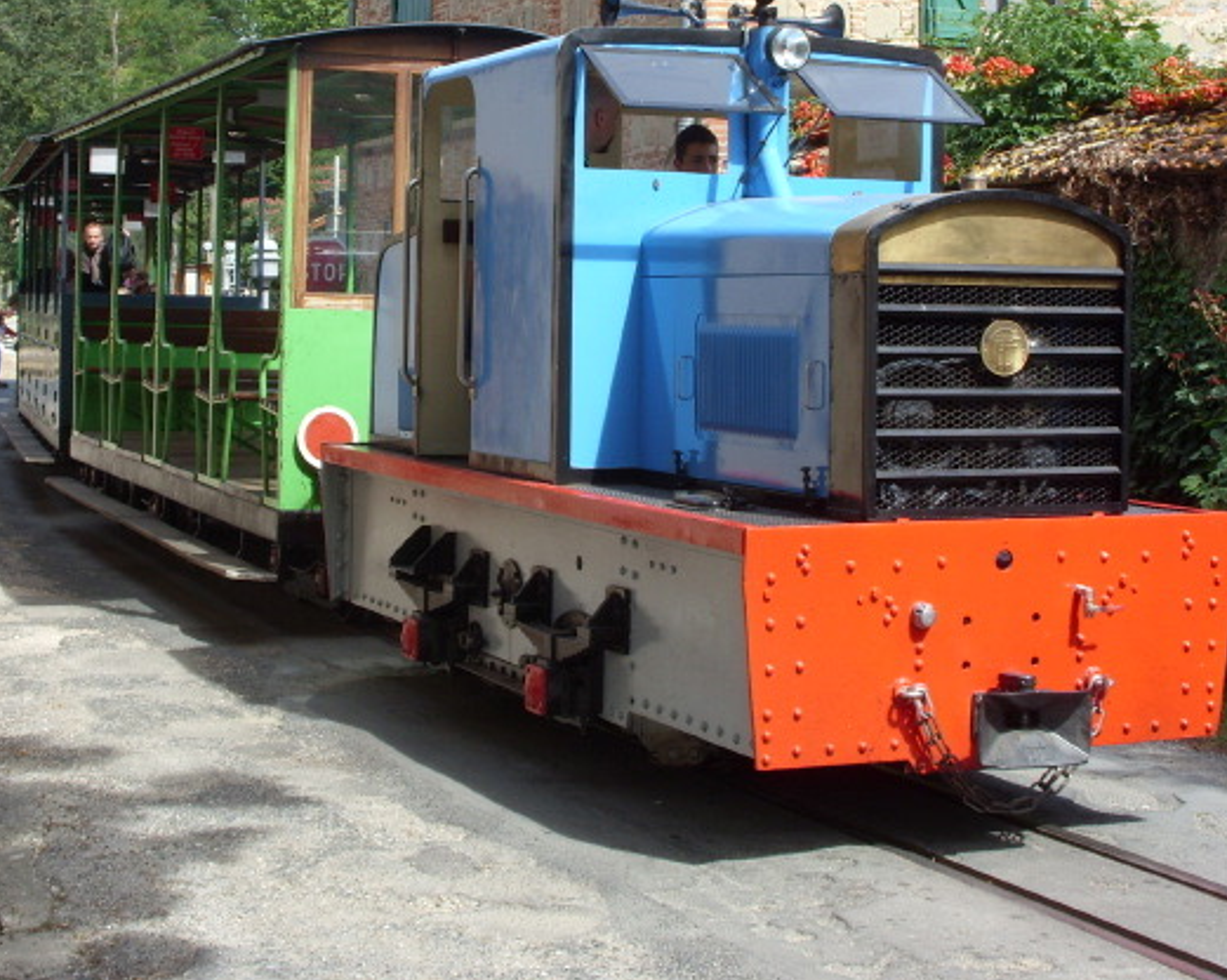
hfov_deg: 22.8
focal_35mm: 84
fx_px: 3048
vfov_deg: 18.2
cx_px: 556
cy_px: 327
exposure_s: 1/184
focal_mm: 9.3
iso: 50
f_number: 5.3
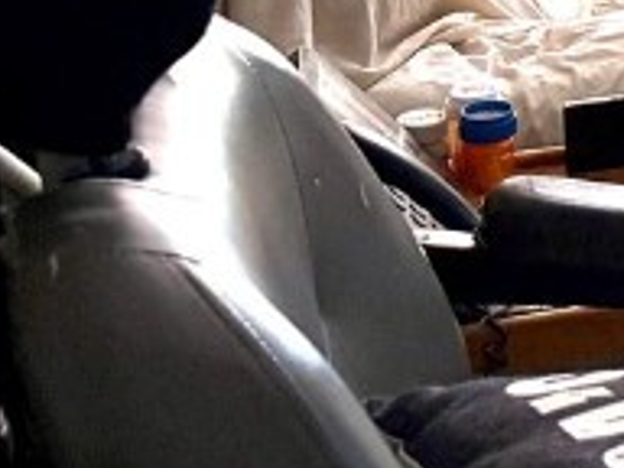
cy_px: -276
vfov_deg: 11.1
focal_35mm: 128
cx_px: 1618
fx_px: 2307
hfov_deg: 11.7
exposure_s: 1/81
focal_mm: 6.76
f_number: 1.78
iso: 200
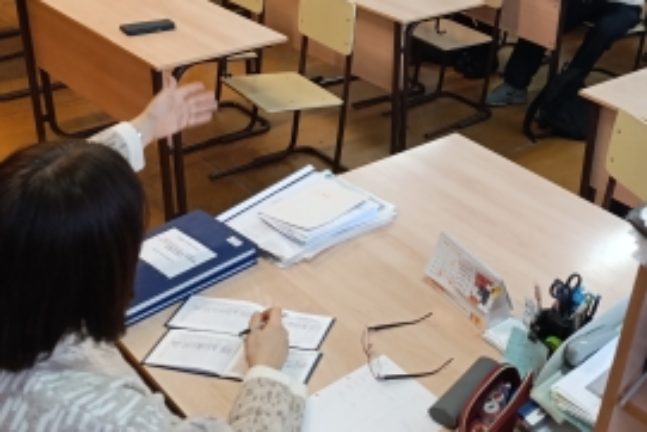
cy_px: 103
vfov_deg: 29.4
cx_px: 518
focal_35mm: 45
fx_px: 809
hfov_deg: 41.7
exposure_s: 1/50
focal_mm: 6.14
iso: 1000
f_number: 1.6
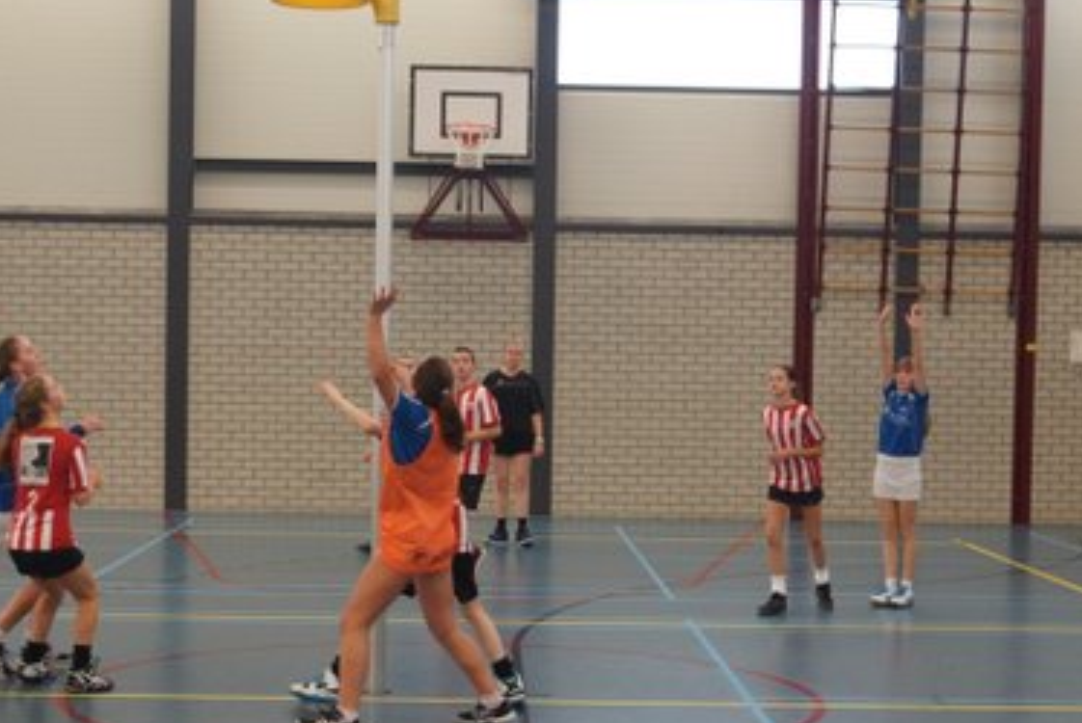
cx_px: 451
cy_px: 302
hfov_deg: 39.5
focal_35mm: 50
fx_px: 1504
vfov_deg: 27.0
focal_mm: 26
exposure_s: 1/200
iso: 800
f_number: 3.2
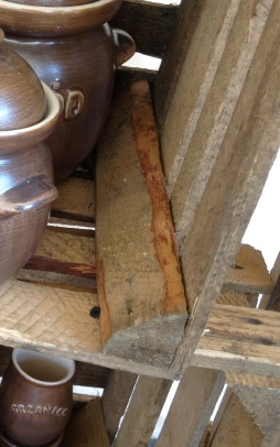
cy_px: 184
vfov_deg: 28.2
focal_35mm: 73
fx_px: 891
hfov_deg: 16.2
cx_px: -148
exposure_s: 1/40
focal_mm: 4.28
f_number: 2.4
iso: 64
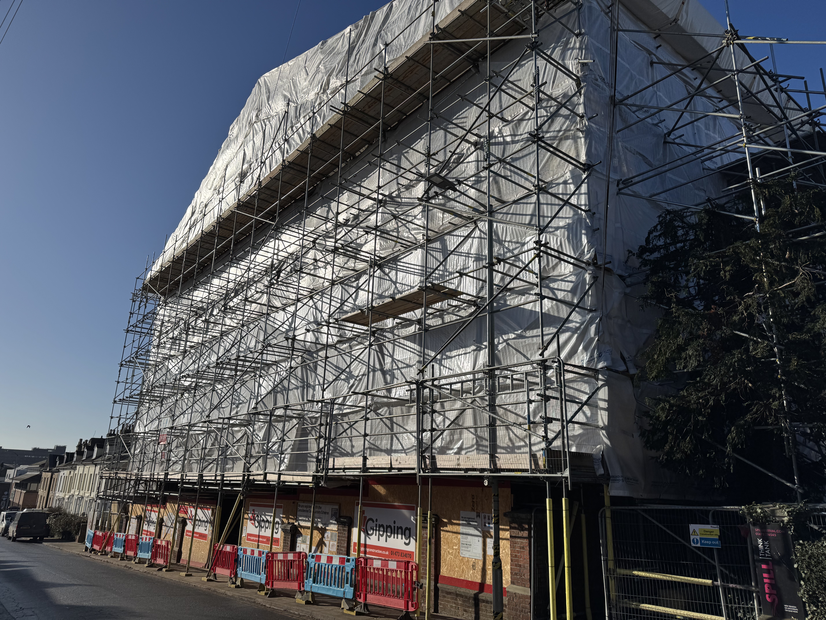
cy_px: 310
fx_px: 573
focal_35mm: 24
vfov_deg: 56.8
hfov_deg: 71.6
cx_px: 413
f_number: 1.78
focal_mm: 6.76
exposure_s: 1/12346
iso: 80
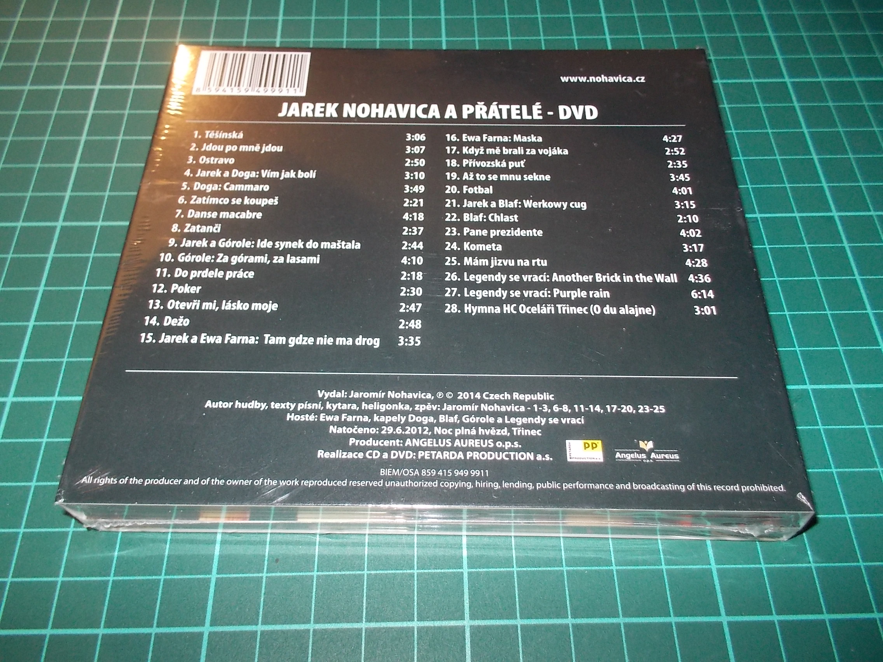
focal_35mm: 29
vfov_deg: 48.2
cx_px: 442
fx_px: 740
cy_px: 331
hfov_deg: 61.7
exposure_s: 1/30
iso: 200
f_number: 3.3
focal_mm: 4.1
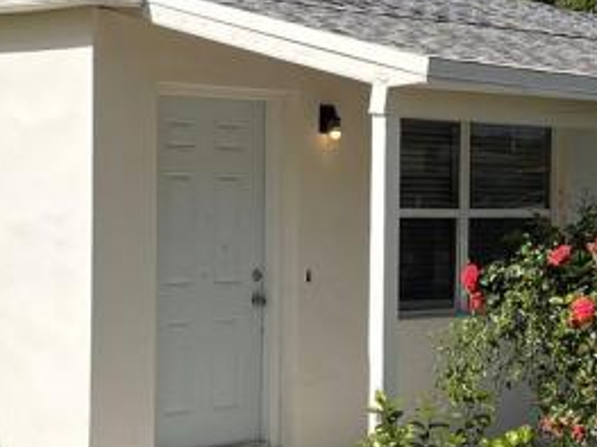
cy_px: 227
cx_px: 449
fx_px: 1638
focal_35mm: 95
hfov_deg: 20.5
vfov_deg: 15.5
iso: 50
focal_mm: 5.1
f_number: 1.6
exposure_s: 1/4484
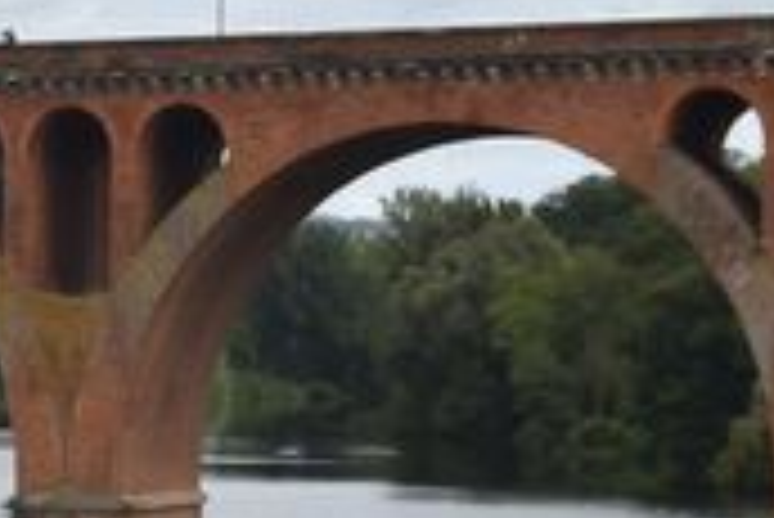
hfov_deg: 7.8
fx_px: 5508
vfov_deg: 5.4
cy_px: 392
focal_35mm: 256
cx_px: -652
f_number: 9
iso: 200
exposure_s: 1/320
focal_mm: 28
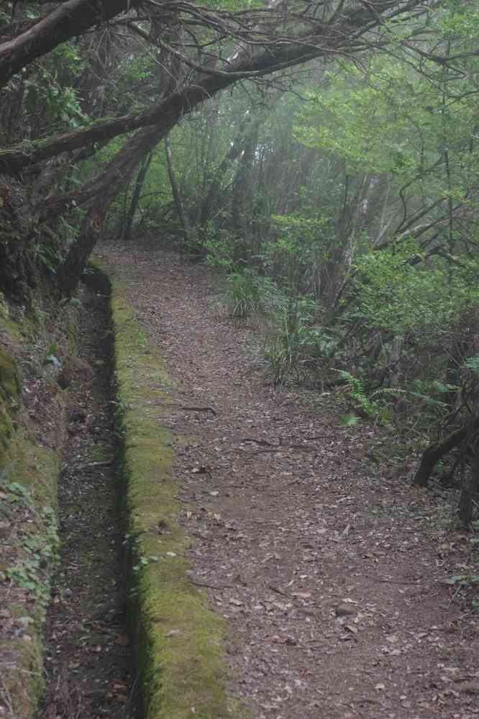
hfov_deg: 16.6
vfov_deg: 24.6
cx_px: 240
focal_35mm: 82
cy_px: 360
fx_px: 1646
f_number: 8
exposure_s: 1/100
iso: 3200
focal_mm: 55
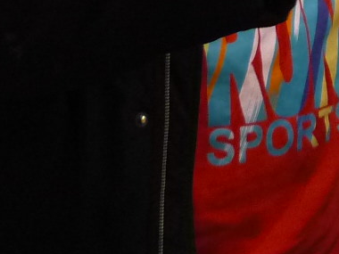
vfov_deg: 9.9
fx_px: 1361
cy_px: -265
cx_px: 435
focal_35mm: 139
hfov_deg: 13.7
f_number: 2.8
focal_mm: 5.5
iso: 400
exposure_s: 1/8
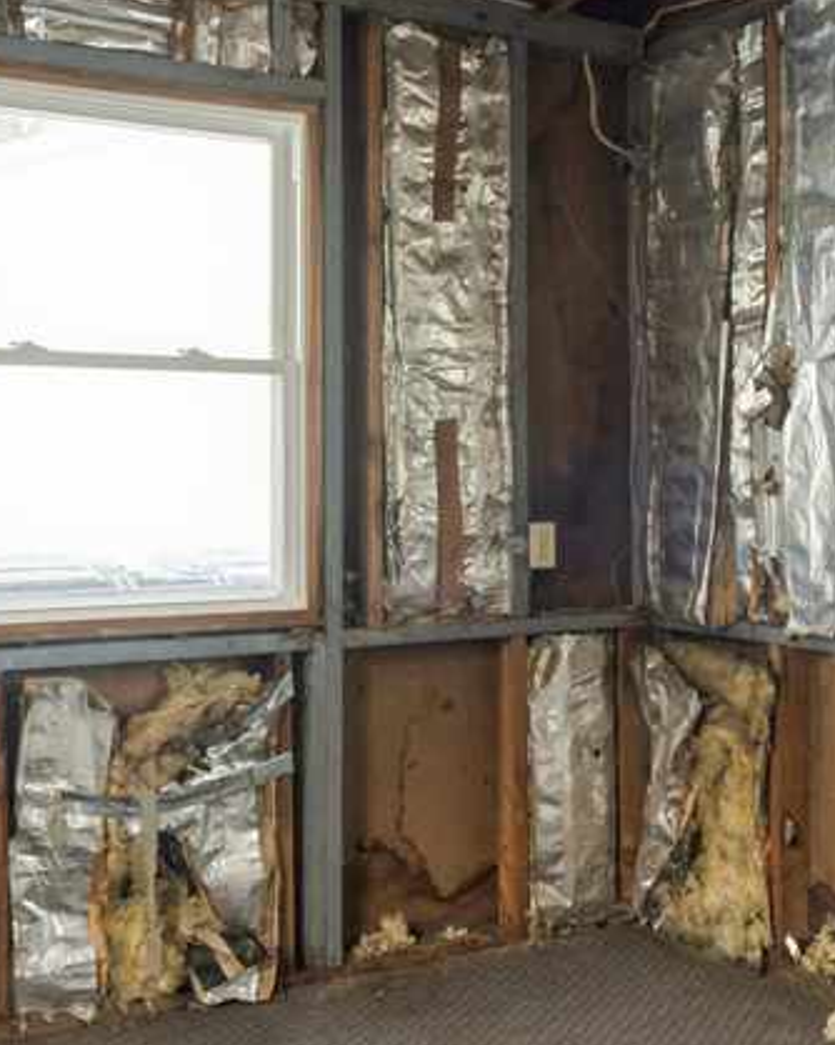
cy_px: 491
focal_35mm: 46
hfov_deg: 32.2
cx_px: 608
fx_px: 1422
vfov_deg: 40.3
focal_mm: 16
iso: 400
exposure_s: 1/5
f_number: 10
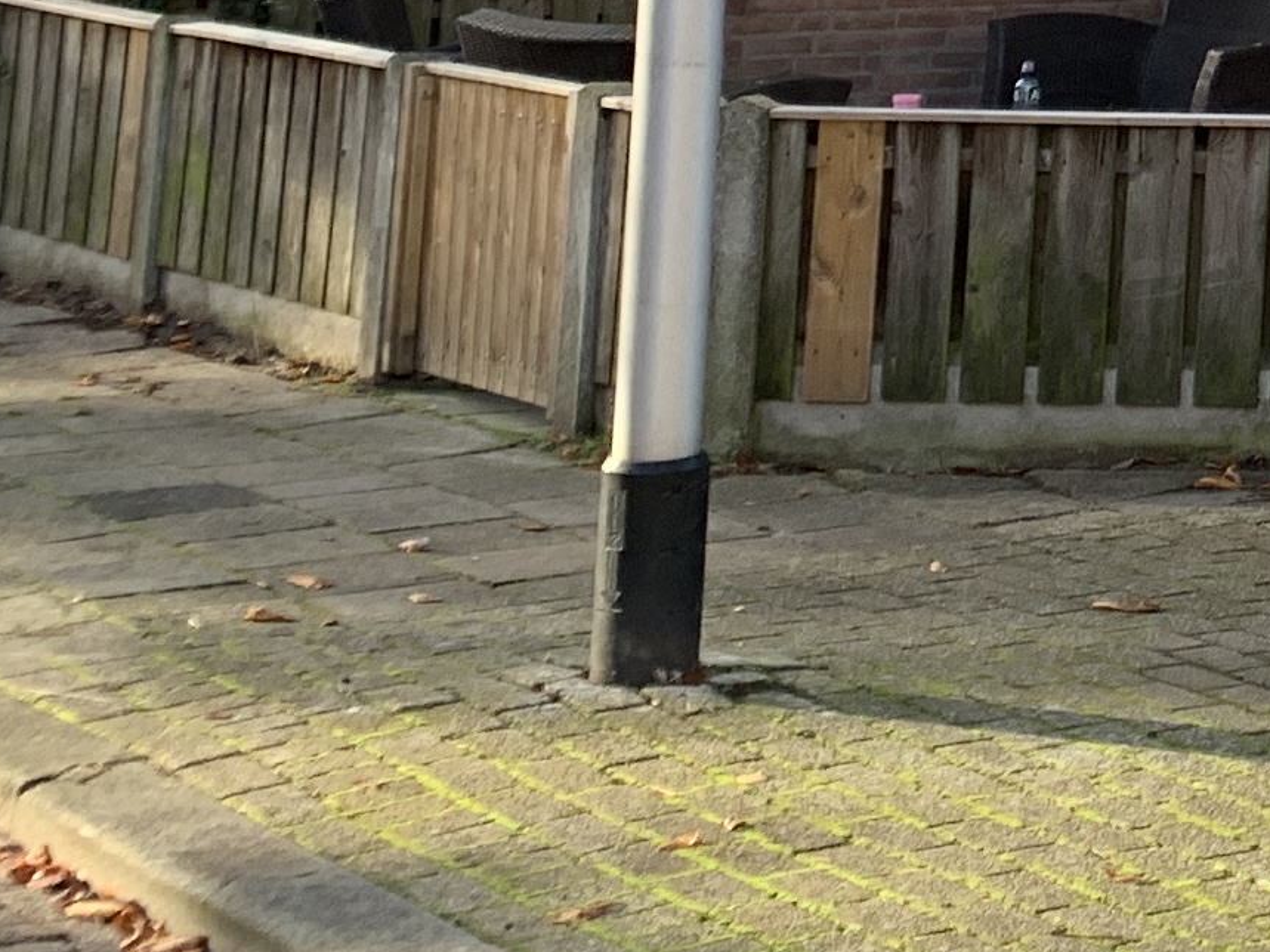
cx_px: 2660
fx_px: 4475
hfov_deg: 13.5
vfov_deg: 11.2
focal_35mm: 122
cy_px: -846
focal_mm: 4.25
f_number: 1.8
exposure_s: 1/323
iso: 25
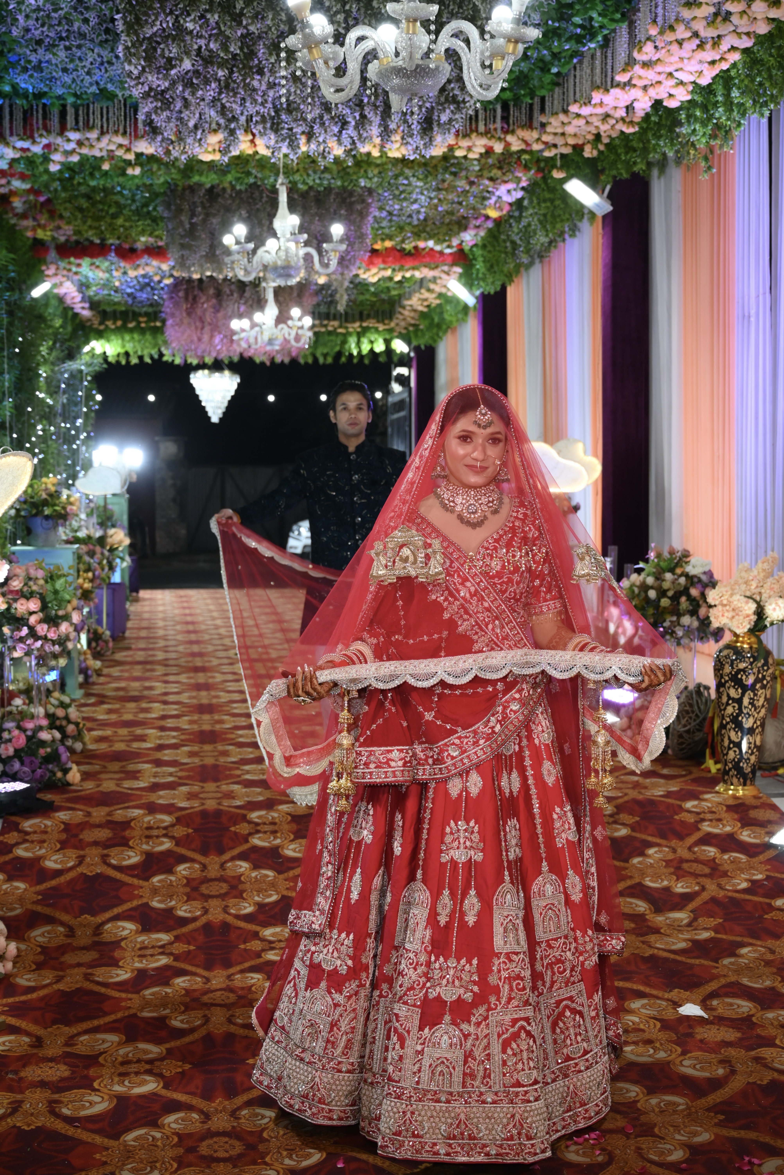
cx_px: 392
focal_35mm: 45
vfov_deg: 43.6
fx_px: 1470
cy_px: 588
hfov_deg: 29.9
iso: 1250
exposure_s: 1/160
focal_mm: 45
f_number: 4.5
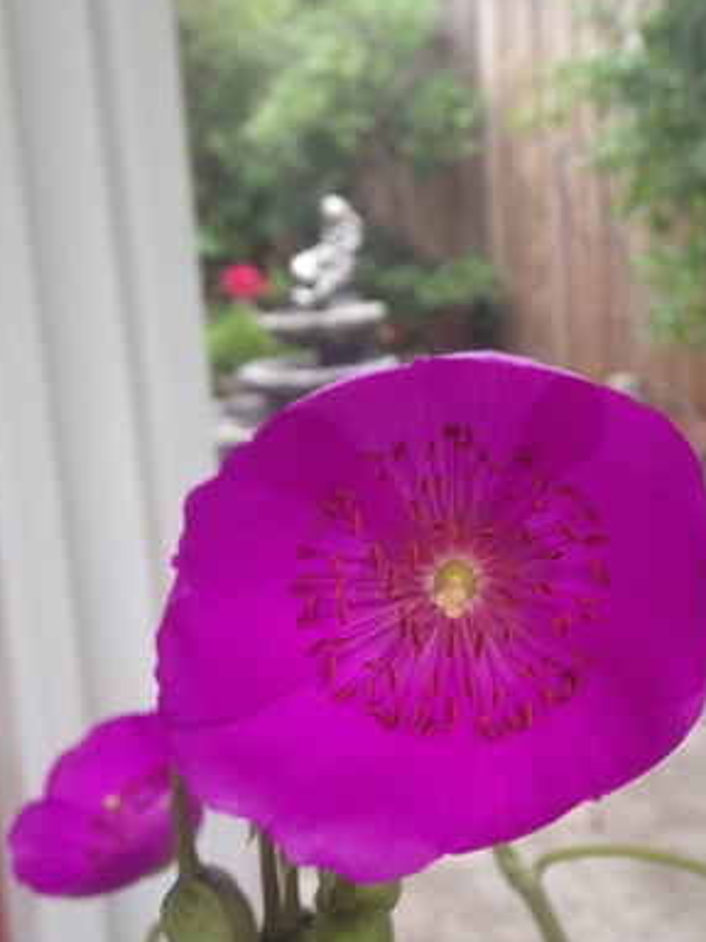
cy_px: 559
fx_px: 1496
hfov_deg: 26.2
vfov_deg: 34.8
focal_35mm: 55
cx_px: 532
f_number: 2.4
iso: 50
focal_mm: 4.12
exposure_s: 1/40
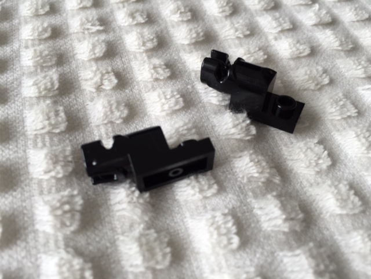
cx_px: 186
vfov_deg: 48.2
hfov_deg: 61.7
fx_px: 311
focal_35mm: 29
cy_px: 140
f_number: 2.2
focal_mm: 4.15
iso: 40
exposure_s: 1/60
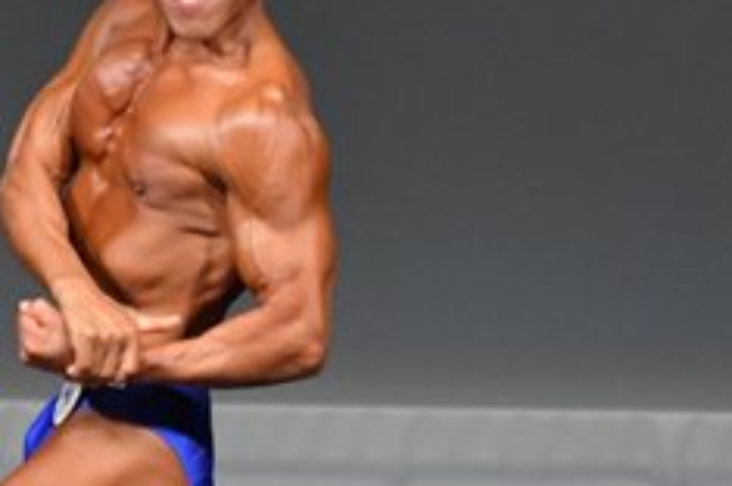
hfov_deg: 1.7
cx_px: 459
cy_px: 442
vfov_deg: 1.1
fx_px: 25138
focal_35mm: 1238
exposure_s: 1/400
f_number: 5.6
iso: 4000
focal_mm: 250
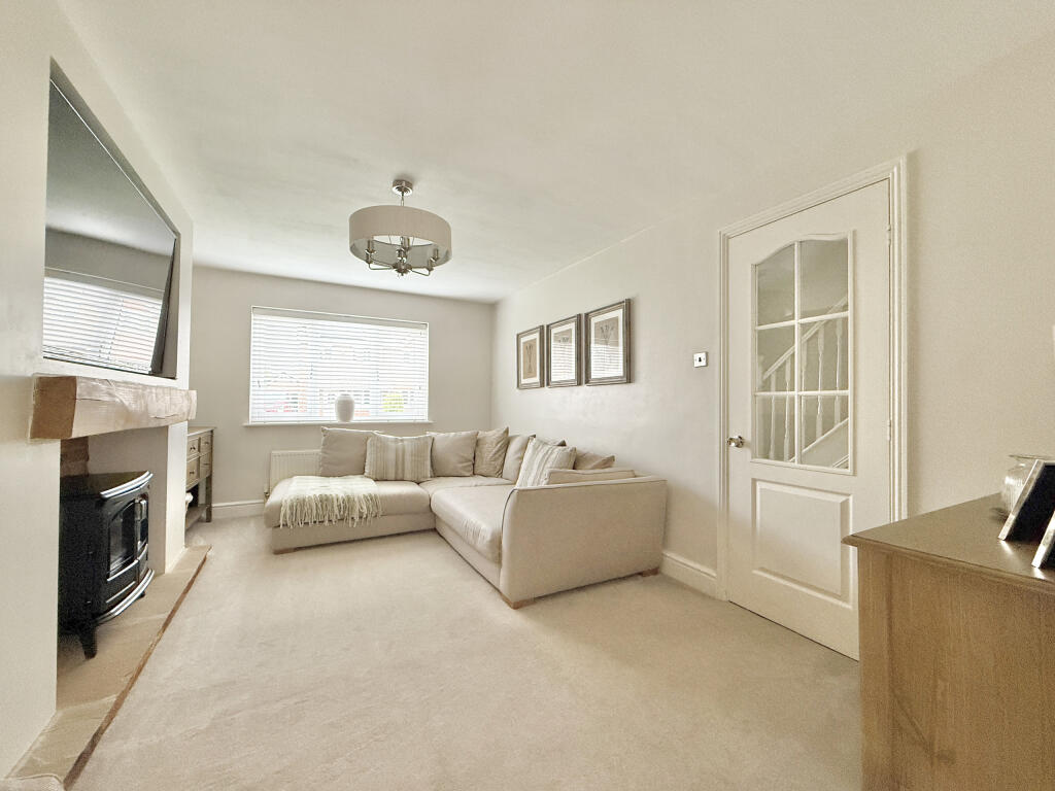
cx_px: 528
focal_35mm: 14
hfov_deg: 102.1
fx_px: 427
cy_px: 396
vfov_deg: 85.7
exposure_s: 1/65
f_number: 2.2
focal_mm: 2.22
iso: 320
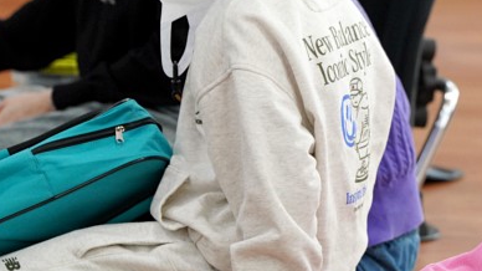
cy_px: 97
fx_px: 6210
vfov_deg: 2.5
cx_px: 548
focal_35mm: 486
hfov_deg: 4.4
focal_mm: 200
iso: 1600
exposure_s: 1/250
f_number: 4
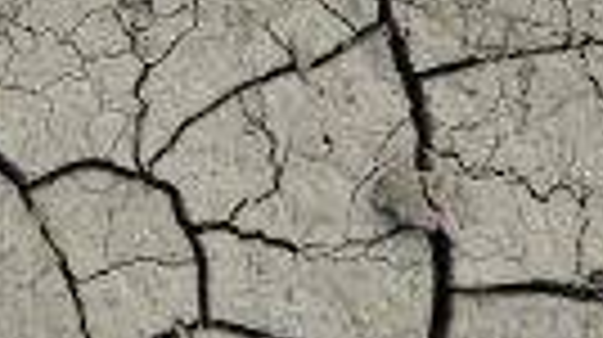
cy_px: -365
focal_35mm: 360
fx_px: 5749
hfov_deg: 5.8
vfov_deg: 3.3
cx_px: -688
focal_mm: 50
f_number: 2.8
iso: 100
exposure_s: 1/125
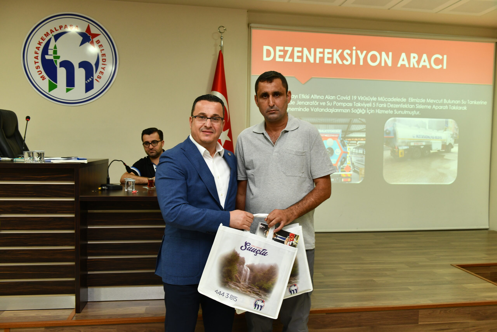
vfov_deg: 42.3
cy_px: 166
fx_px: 428
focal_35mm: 31
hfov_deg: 60.3
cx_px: 248
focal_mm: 31
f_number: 5.6
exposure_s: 1/50
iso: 1000
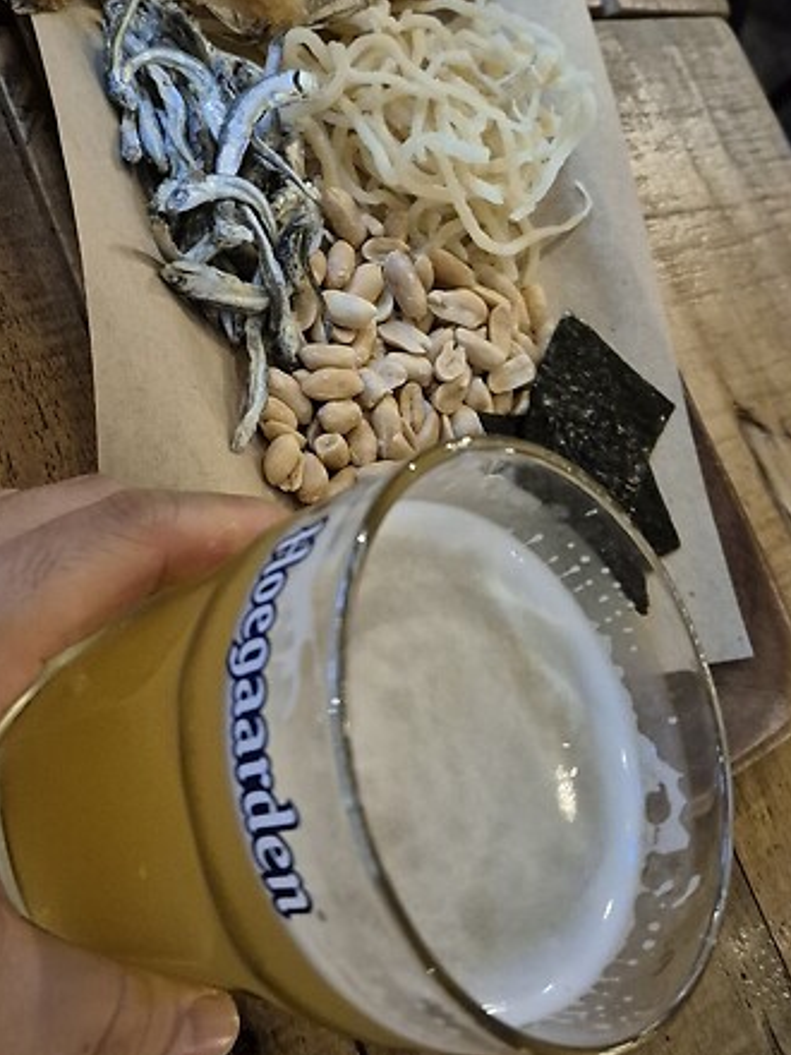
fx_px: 1402
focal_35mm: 46
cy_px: 381
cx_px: 316
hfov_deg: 31.4
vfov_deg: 40.9
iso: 1250
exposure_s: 1/40
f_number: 1.8
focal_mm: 5.4
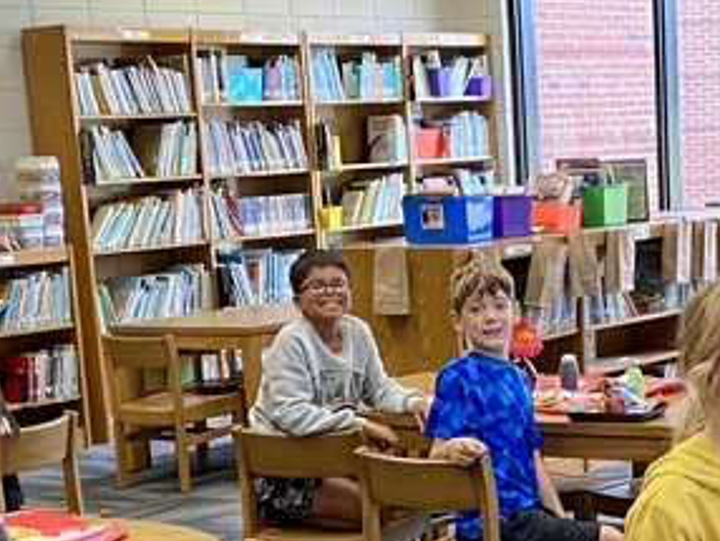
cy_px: 599
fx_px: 1936
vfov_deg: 15.5
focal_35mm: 93
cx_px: 503
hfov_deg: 21.0
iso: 80
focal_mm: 4.25
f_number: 1.8
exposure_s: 1/60
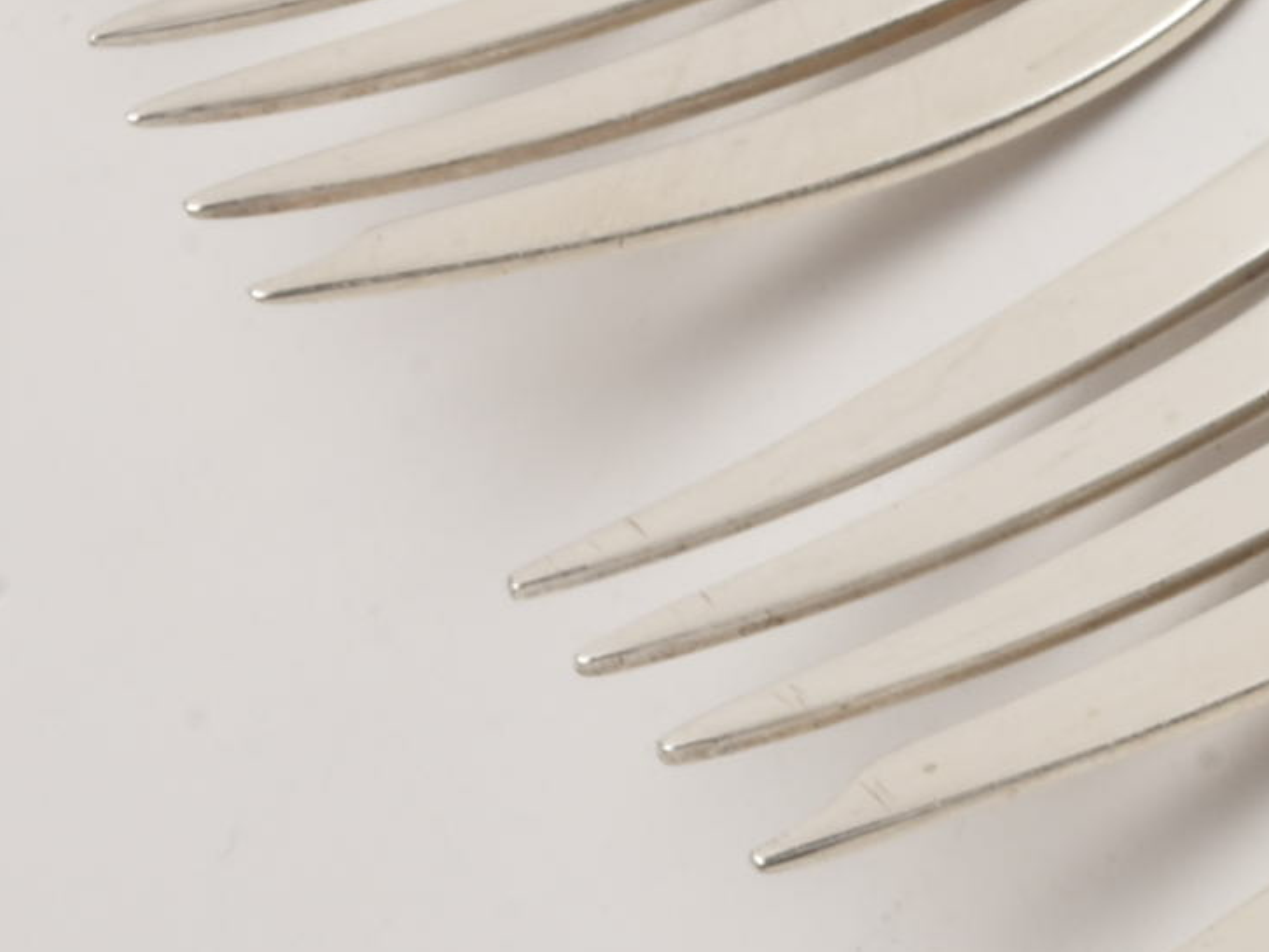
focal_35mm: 327
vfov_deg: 4.5
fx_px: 11991
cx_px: 2360
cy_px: 1059
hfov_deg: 5.9
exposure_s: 1/125
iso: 100
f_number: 25
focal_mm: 55
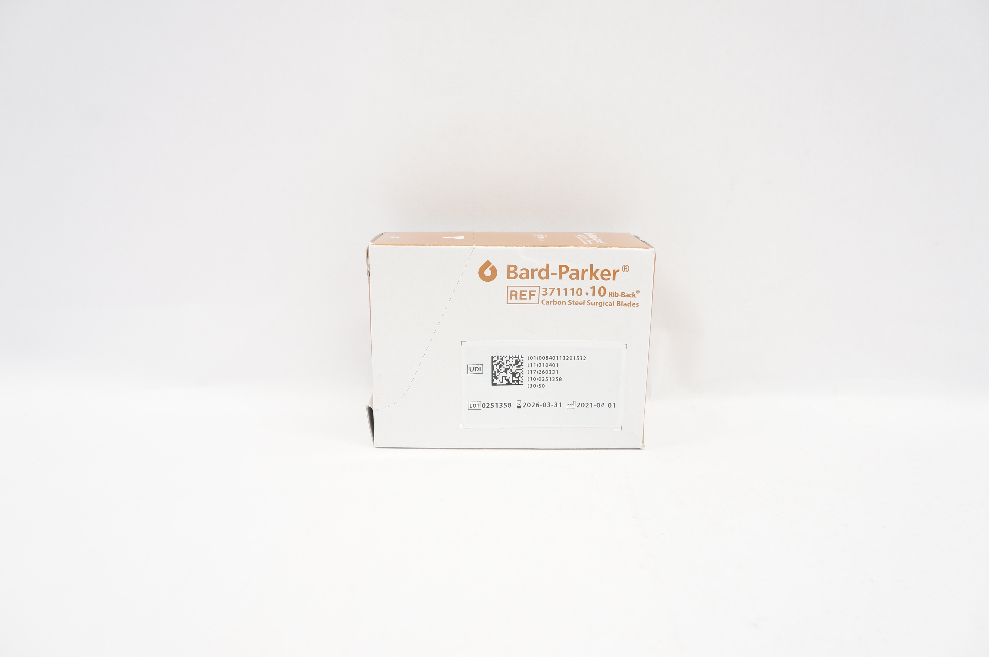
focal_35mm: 27
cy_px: 328
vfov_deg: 47.8
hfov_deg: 67.4
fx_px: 741
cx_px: 494
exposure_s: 1/40
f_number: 6.3
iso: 400
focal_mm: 18
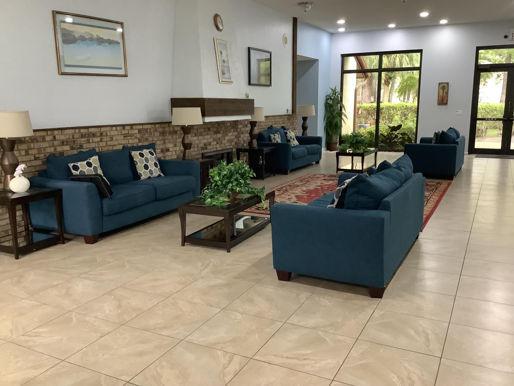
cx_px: 257
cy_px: 193
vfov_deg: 45.4
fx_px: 460
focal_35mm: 31
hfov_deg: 58.4
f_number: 2.4
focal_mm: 3.3
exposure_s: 1/40
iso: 400
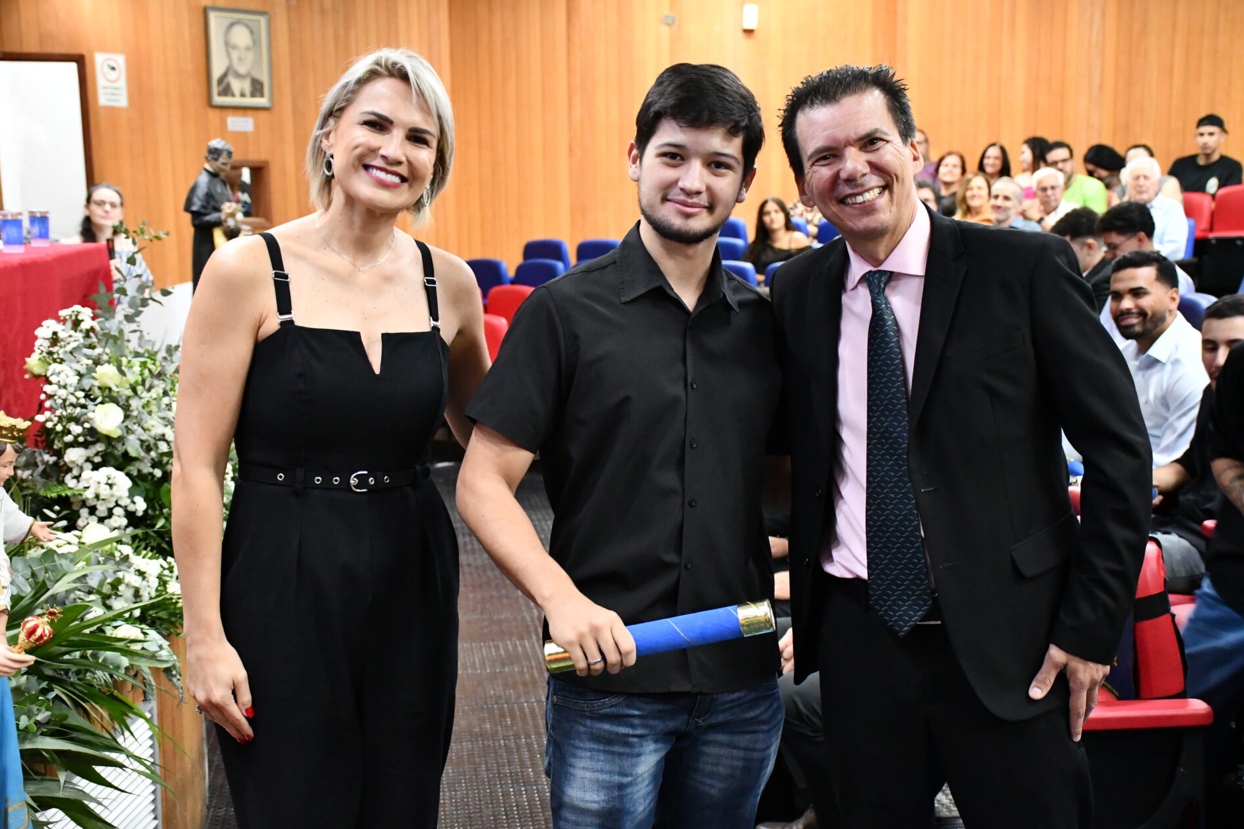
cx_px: 611
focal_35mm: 53
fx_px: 1831
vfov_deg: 25.5
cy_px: 422
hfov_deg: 37.5
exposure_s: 1/60
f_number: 4.2
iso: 5600
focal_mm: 35
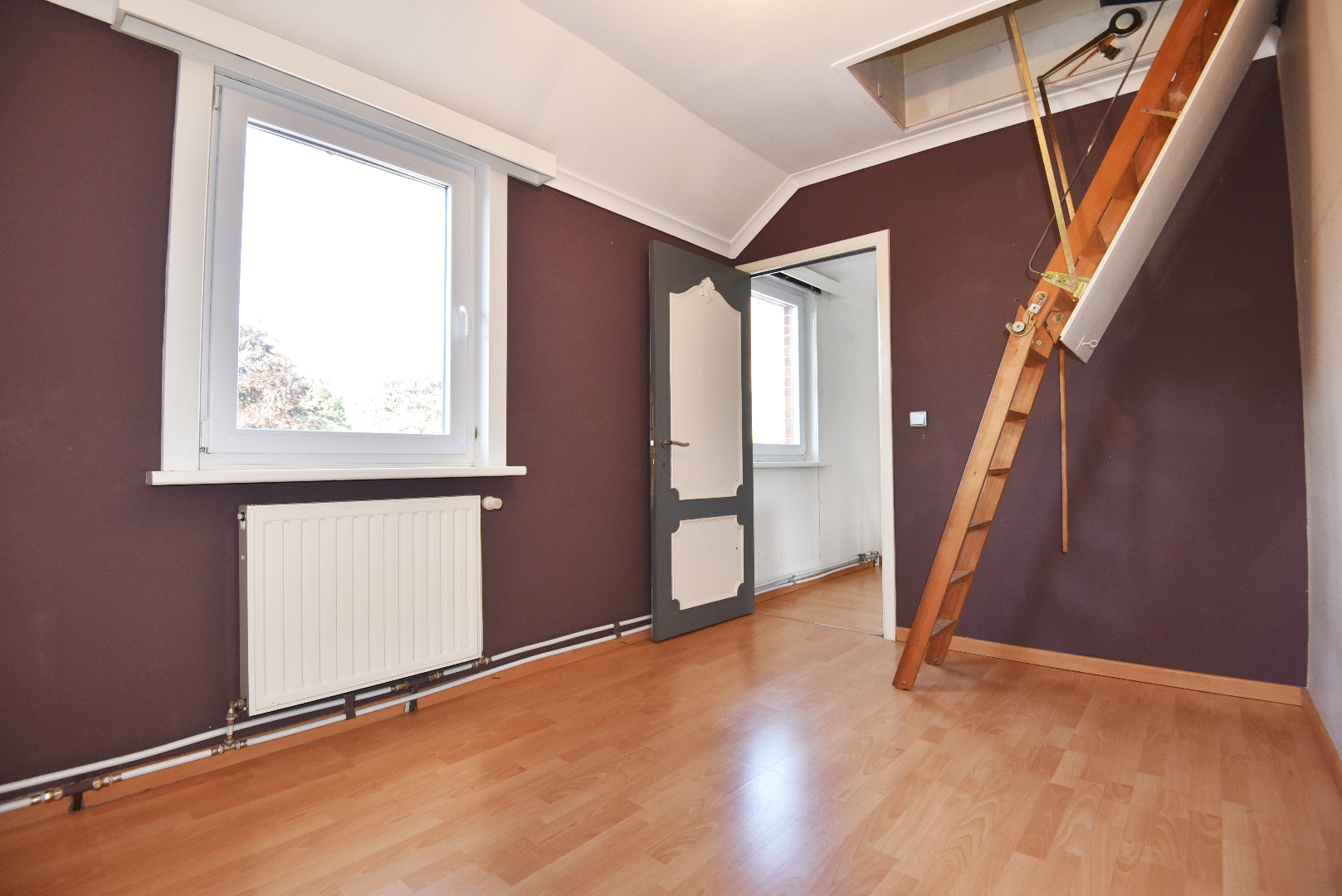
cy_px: 448
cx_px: 671
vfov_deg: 73.8
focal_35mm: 16
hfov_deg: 96.7
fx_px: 597
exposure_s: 1/125
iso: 800
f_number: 5.6
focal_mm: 16
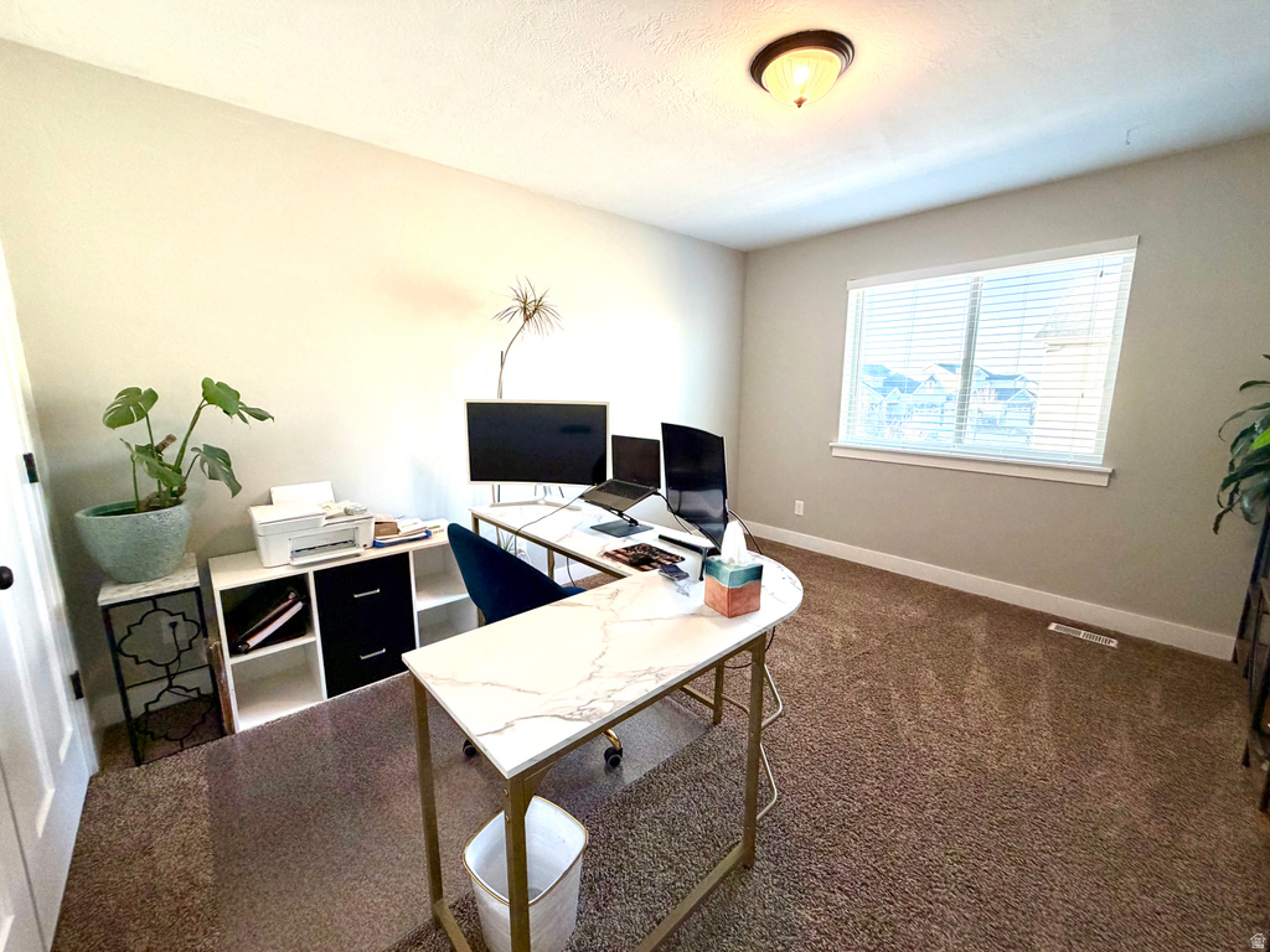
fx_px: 514
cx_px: 635
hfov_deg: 102.1
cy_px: 476
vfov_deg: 85.7
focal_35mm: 14
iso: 250
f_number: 2.2
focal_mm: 2.22
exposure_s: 1/60
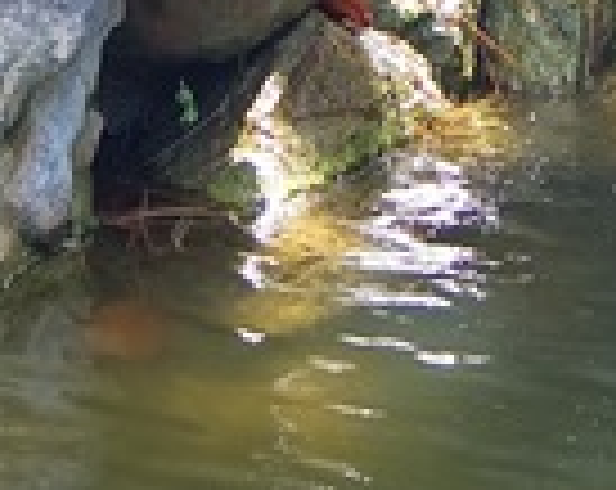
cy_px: -958
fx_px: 8005
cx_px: 270
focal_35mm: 440
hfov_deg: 4.4
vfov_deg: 3.4
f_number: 4
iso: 280
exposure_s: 1/100
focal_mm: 50
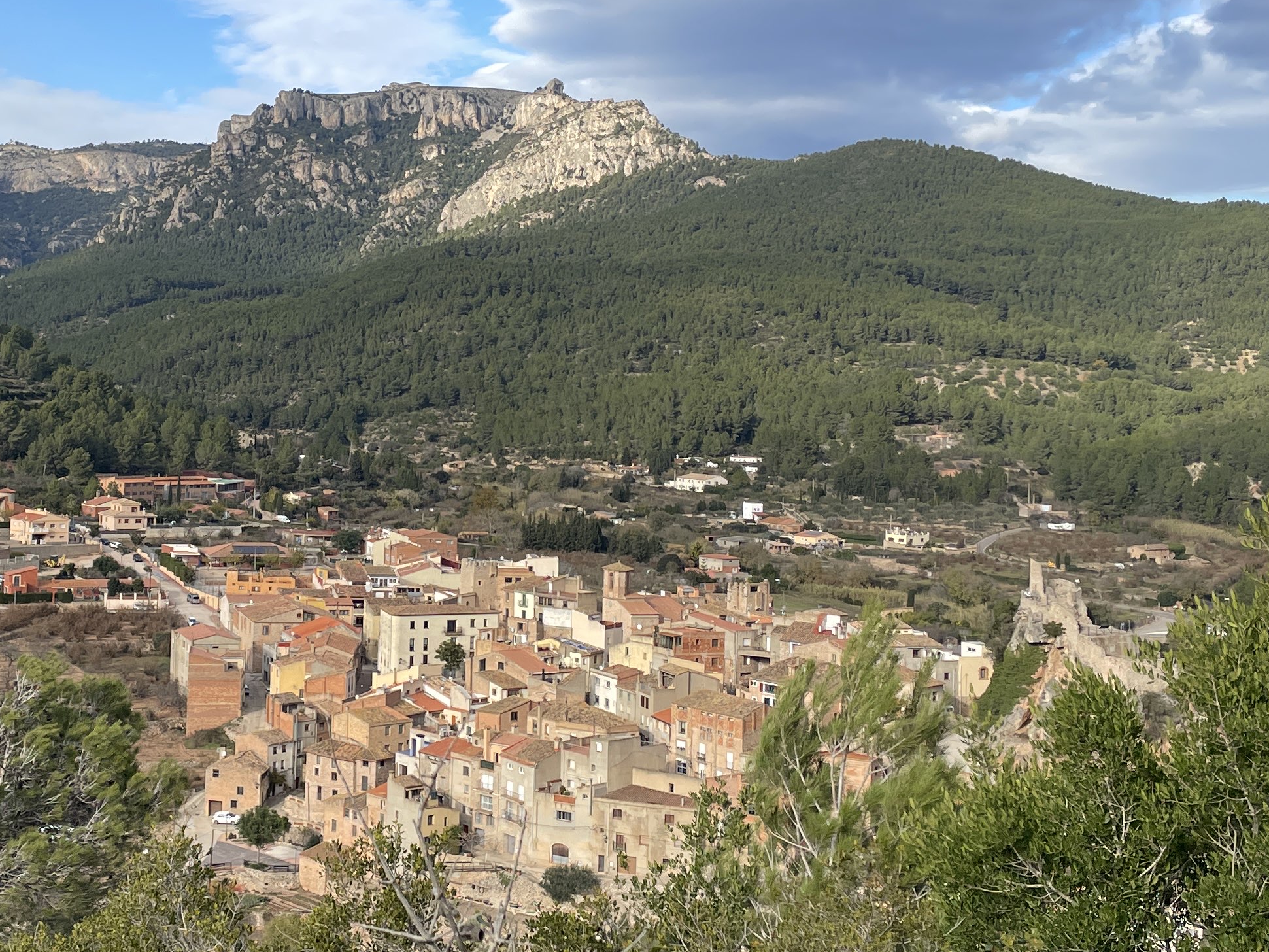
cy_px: 348
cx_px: 303
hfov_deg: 34.7
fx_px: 1980
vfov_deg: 26.9
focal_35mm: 54
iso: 32
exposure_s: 1/2304
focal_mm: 4.2
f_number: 1.6
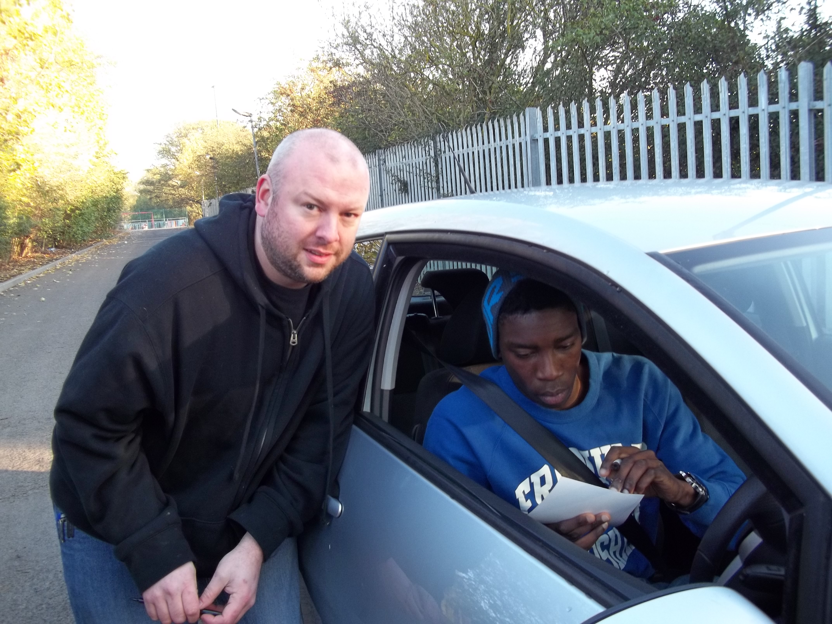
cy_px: 312
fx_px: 769
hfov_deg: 56.8
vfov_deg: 44.2
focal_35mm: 32
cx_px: 416
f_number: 2.9
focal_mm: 5.7
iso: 64
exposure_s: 1/60
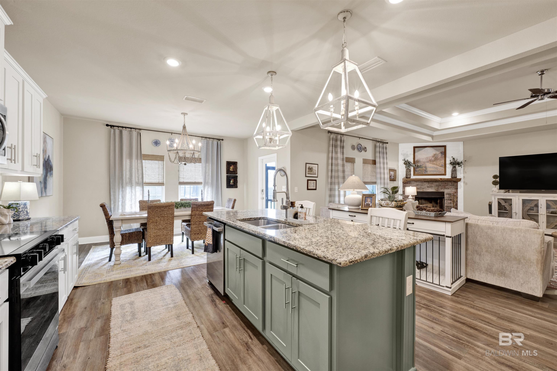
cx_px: 278
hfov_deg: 104.3
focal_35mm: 14
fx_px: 217
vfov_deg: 81.2
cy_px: 186
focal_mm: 14
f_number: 11
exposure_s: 1/2.5
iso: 400
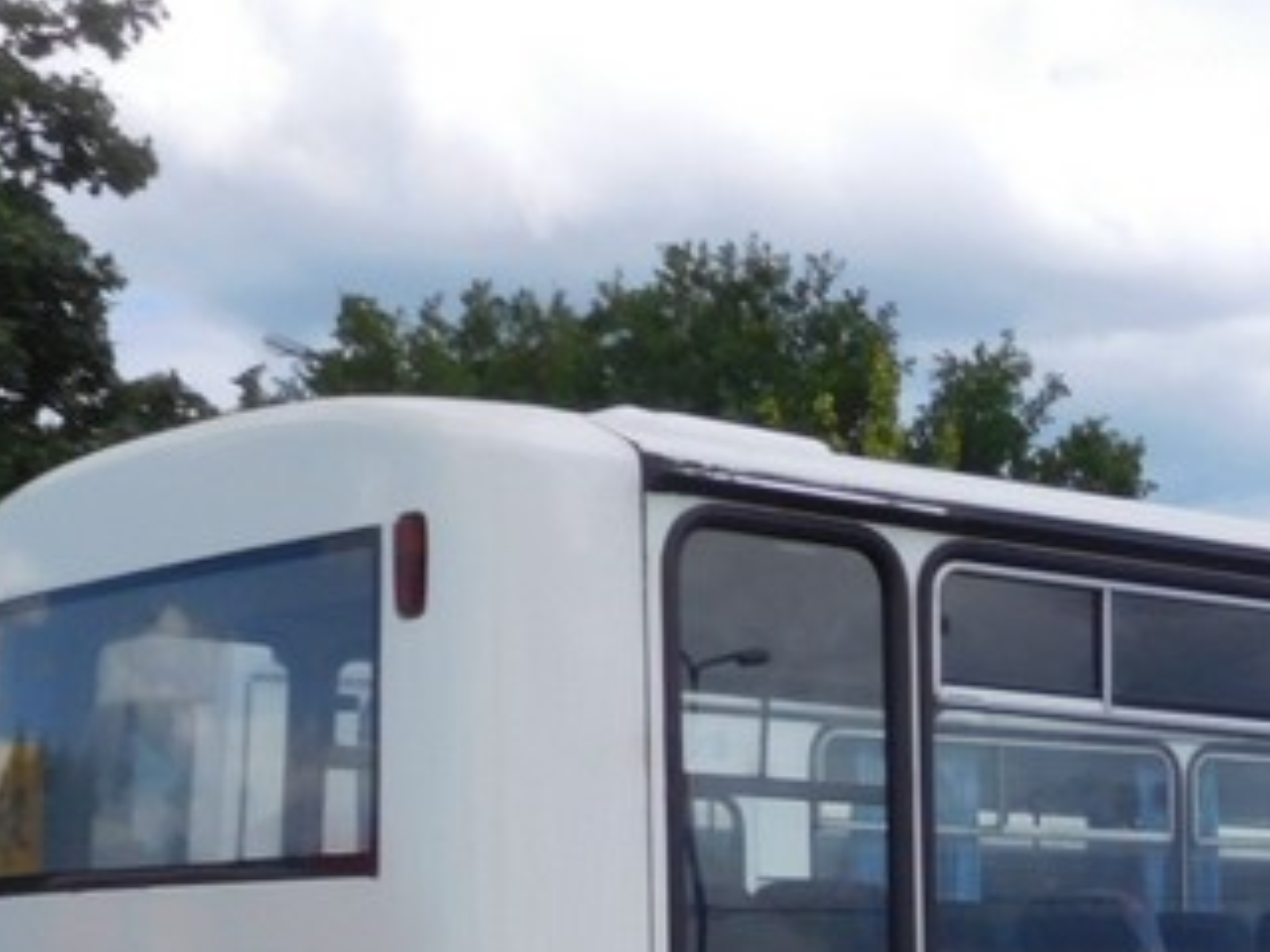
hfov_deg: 20.7
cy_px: 1006
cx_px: 1417
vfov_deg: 16.0
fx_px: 3302
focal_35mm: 90
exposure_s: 1/1250
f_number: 3.6
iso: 125
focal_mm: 5.7
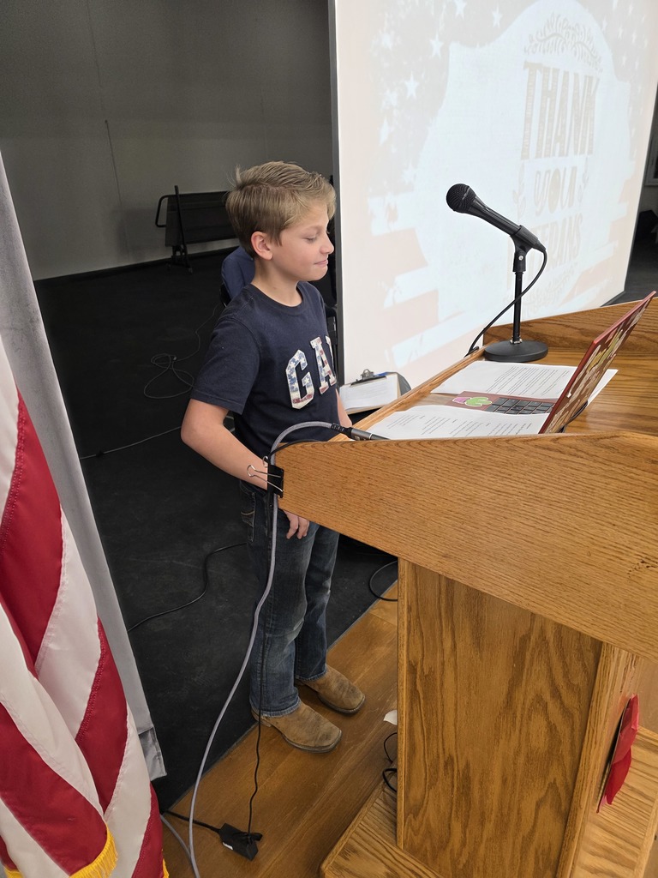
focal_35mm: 23
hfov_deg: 58.9
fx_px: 583
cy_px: 439
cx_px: 329
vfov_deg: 73.9
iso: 200
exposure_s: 1/180
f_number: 1.7
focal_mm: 6.3
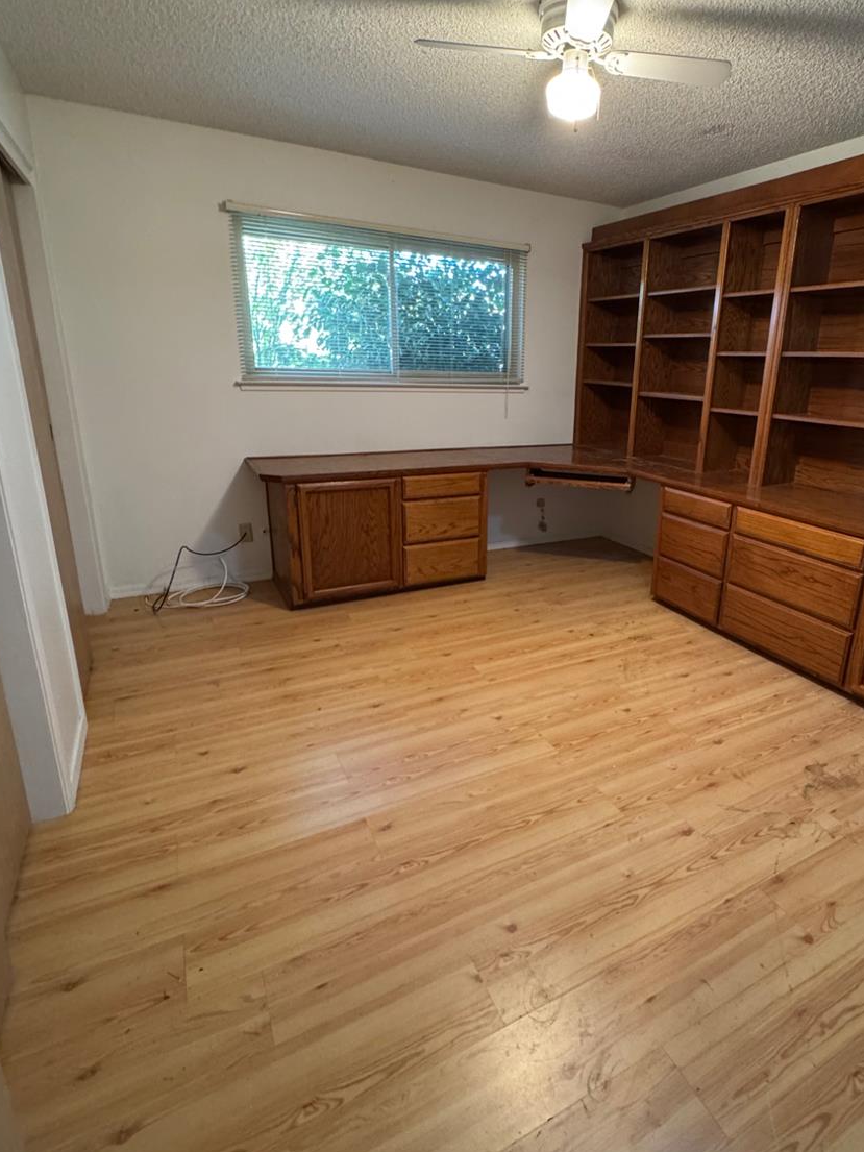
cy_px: 547
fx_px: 632
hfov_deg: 67.7
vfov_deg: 84.6
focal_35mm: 19
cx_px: 539
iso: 640
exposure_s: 1/60
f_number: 2.2
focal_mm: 2.22
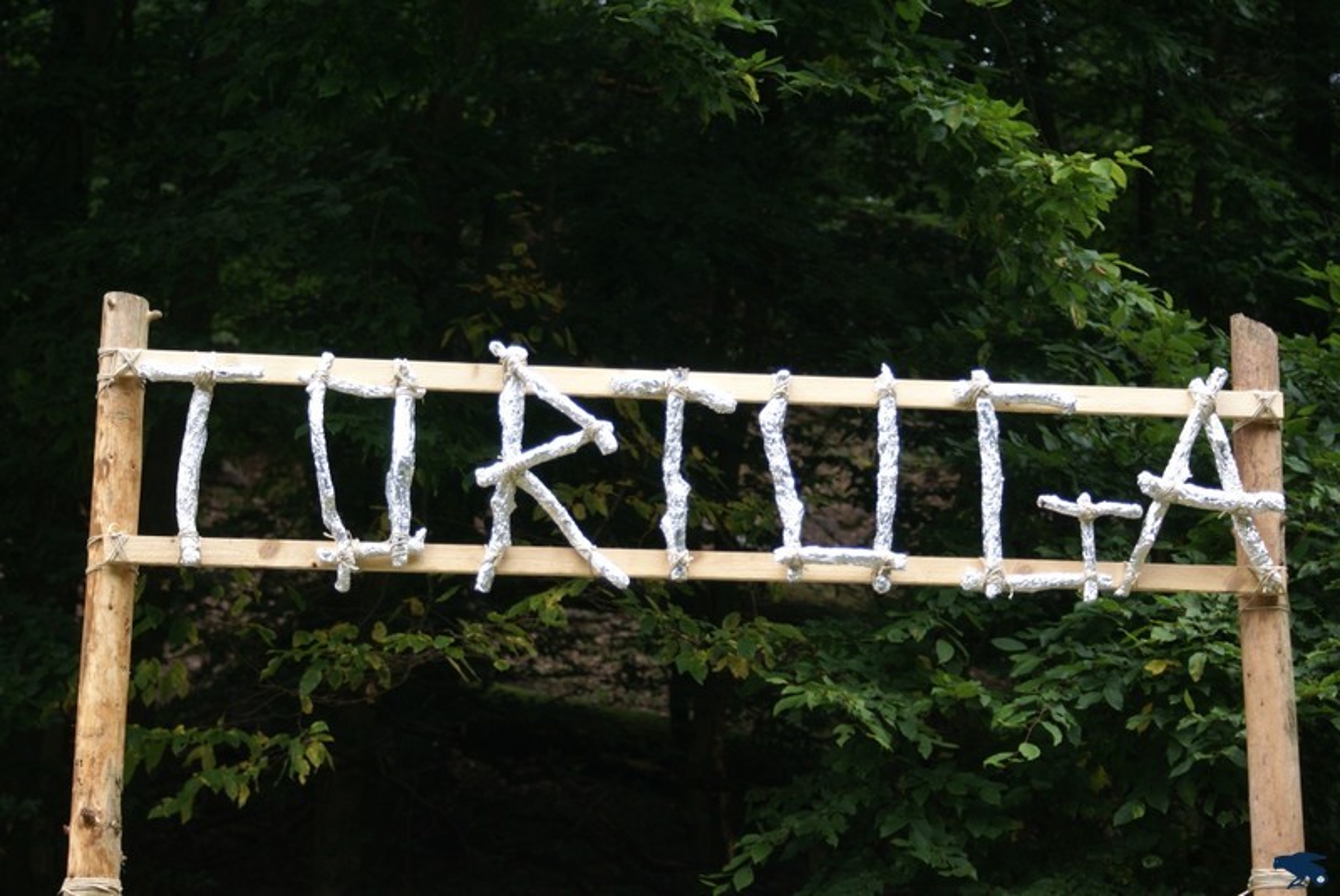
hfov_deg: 22.6
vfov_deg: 15.2
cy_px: 448
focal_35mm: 90
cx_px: 670
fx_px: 3353
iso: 125
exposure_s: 1/100
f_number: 5.6
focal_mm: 60
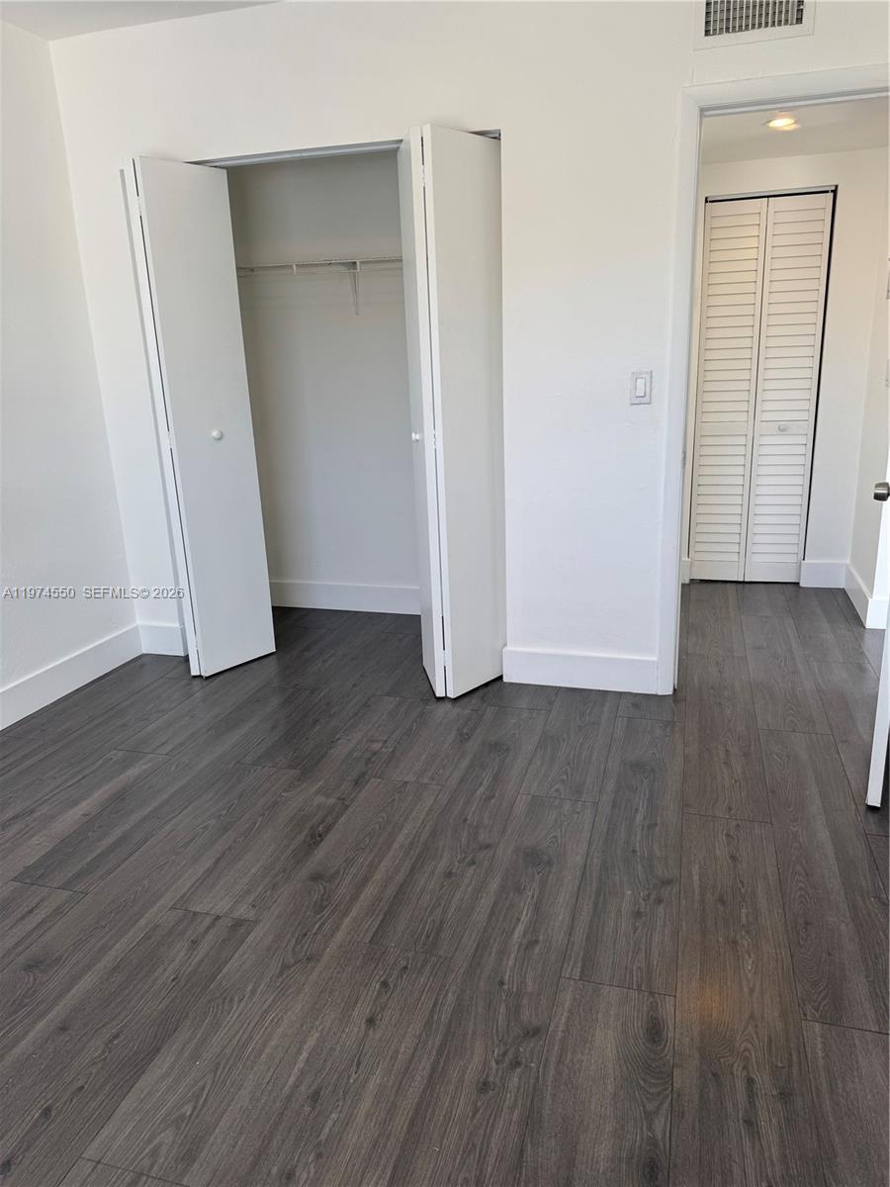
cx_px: 445
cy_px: 594
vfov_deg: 71.6
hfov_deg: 56.8
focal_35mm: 24
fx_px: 823
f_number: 1.78
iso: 50
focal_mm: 6.76
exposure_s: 1/134
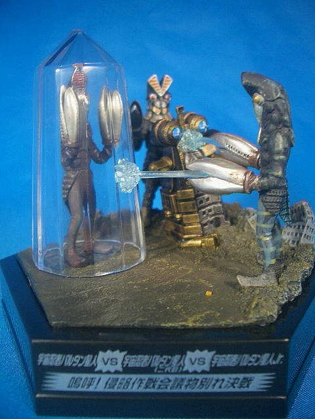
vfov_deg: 52.6
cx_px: 158
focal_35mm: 35
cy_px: 210
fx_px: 425
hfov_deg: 40.7
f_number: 2.6
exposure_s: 1/25
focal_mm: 5.8
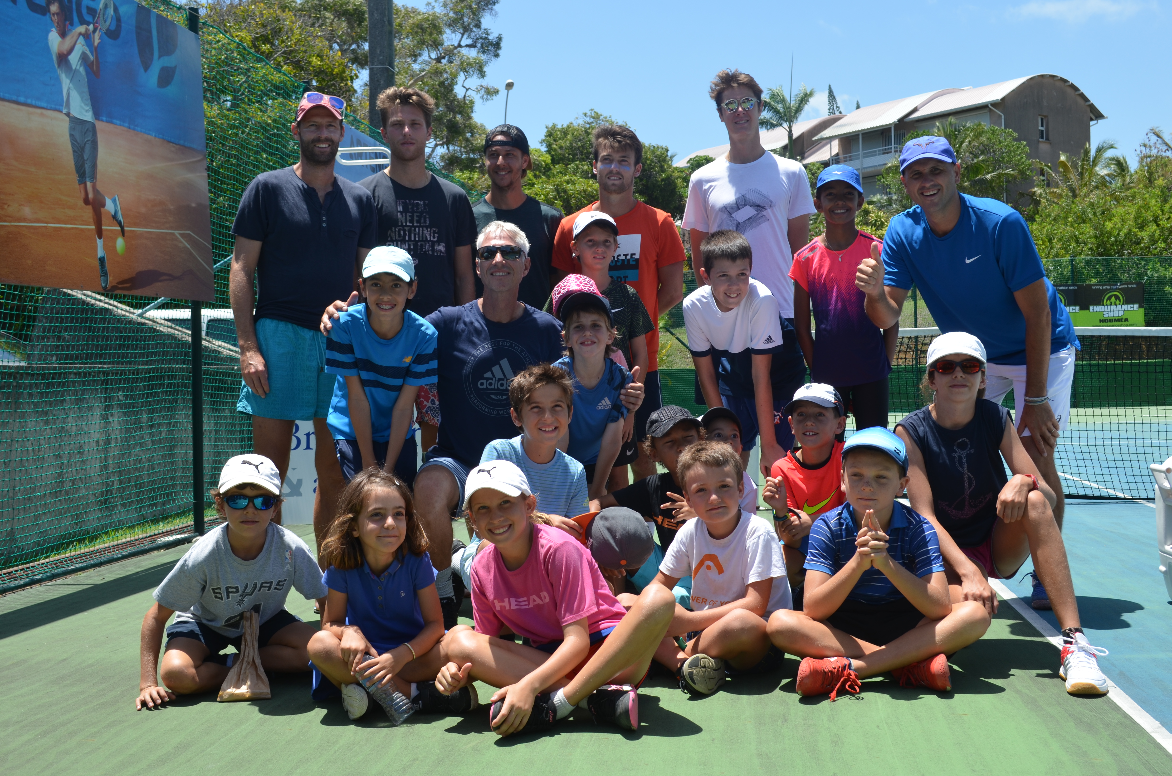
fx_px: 1365
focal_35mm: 42
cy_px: 388
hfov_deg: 46.5
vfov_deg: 31.8
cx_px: 586
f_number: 8
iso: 125
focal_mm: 28
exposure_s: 1/250
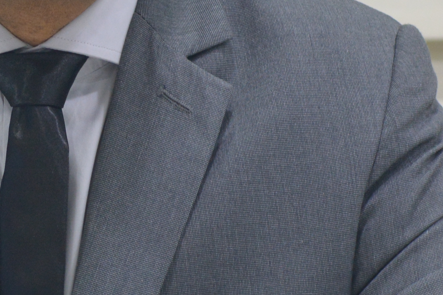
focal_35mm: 313
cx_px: 1
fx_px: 3851
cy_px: 97
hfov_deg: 6.6
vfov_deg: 4.4
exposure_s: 1/60
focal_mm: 50
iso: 720
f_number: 4
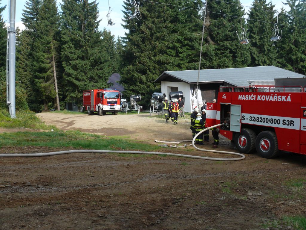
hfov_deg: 52.6
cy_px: 115
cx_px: 153
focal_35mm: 35
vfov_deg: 40.7
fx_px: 309
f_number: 5
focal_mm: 7.4
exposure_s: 1/200
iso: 100
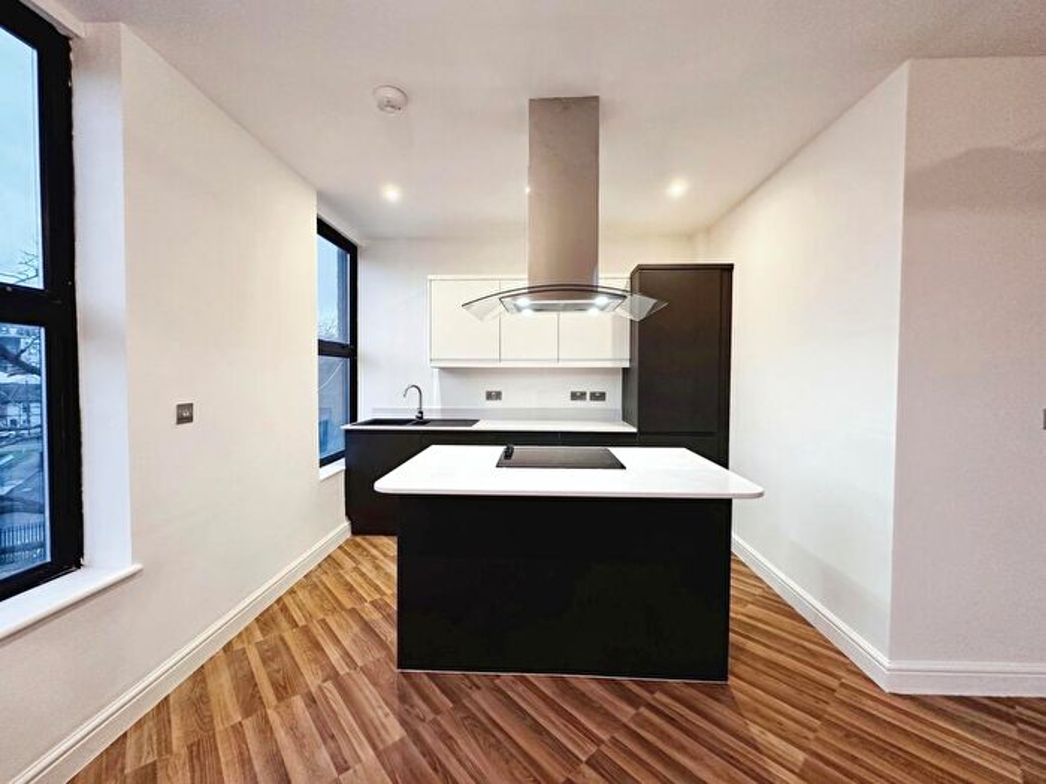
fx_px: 423
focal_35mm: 14
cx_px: 523
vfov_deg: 85.7
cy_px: 392
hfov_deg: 102.1
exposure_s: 1/50
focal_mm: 2.22
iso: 200
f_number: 2.2
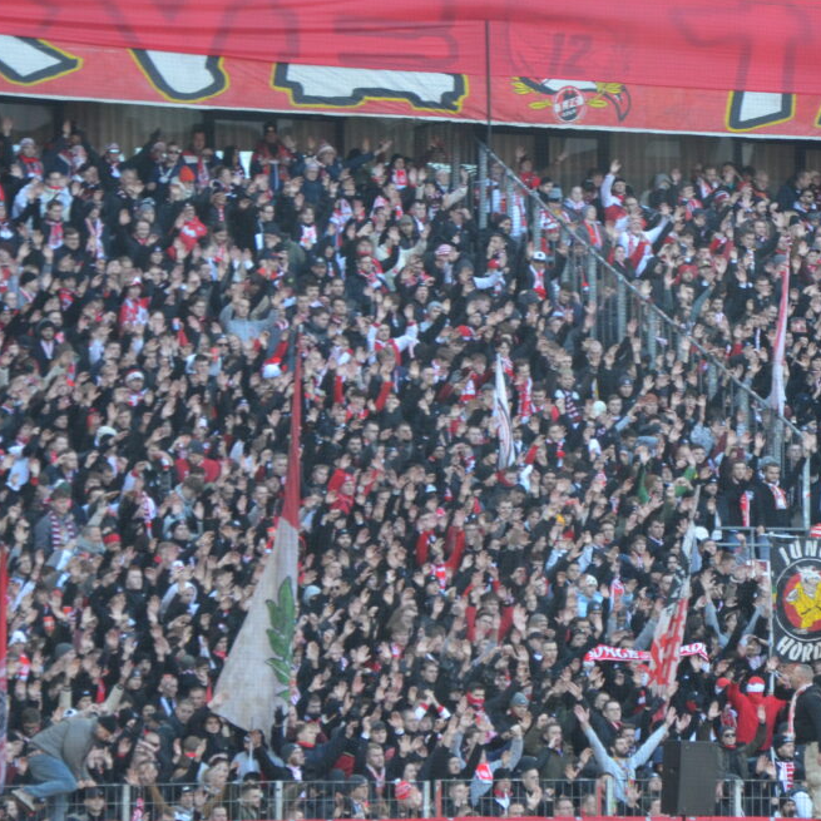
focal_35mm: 264
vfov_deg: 6.6
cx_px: 726
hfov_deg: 6.6
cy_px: 409
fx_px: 7085
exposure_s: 1/200
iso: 800
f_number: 5.6
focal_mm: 85
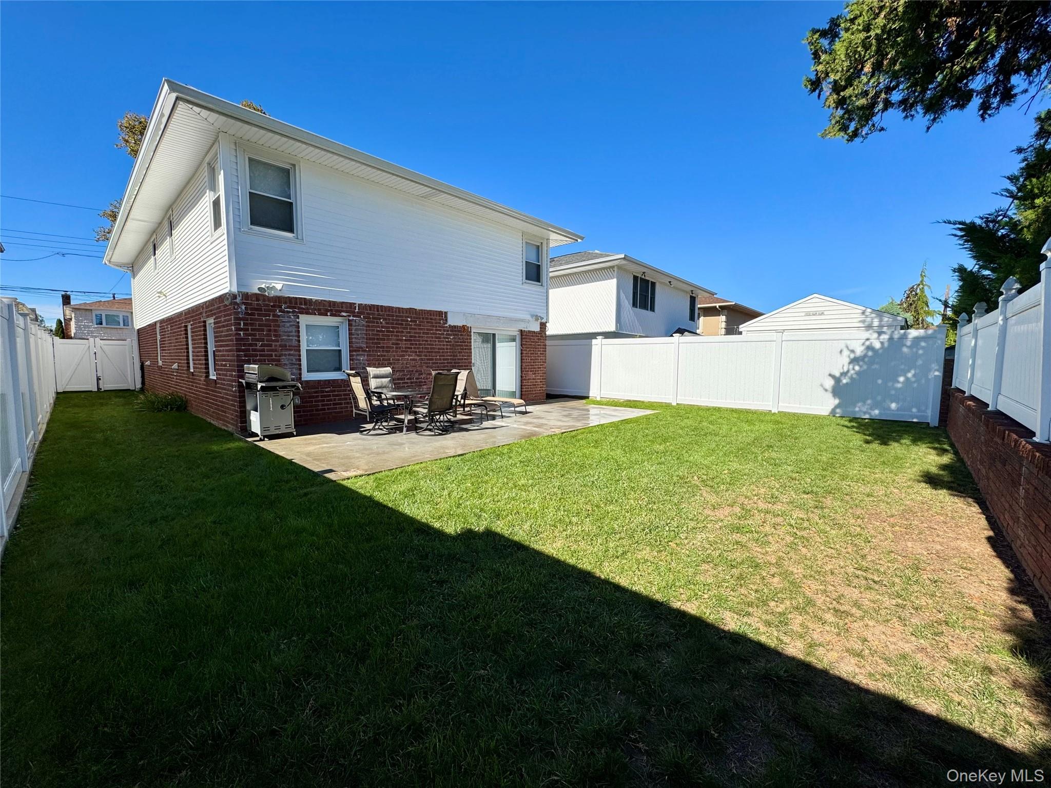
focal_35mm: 14
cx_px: 526
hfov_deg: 102.1
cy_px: 394
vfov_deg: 85.7
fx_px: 425
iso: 50
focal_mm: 2.22
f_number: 2.2
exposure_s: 1/1832
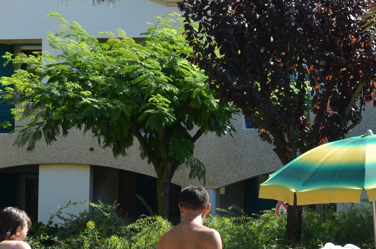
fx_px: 1191
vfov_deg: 11.9
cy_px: 174
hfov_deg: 17.4
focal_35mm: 114
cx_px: 410
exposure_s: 1/250
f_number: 8
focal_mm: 31
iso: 180
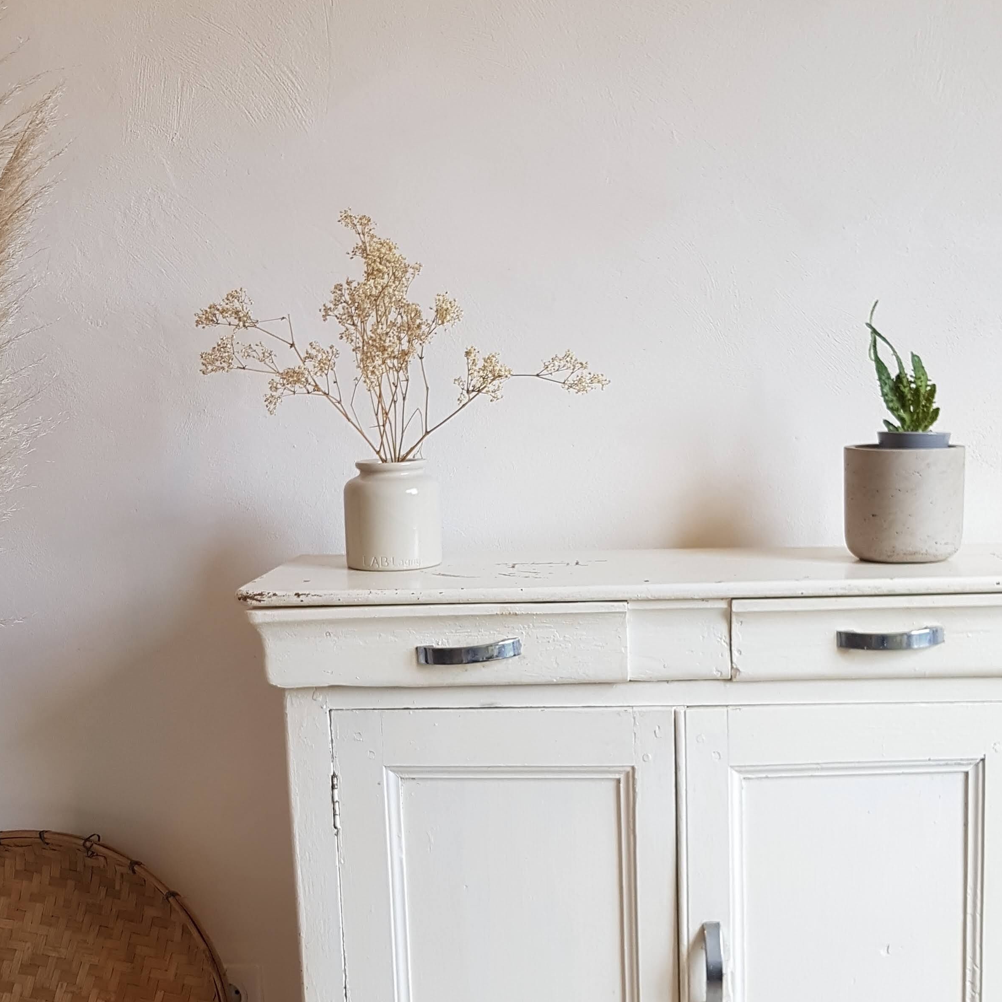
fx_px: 1277
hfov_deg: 42.8
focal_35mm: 39
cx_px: 541
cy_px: 611
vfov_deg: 42.6
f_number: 1.7
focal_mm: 4.2
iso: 64
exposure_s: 1/100
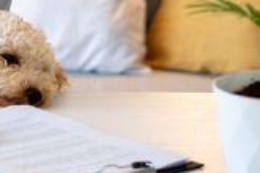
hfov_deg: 9.1
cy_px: -145
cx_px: -118
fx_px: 1589
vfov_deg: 6.1
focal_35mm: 220
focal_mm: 55
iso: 500
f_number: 2.8
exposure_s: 1/200
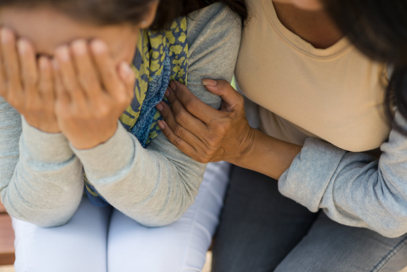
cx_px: 204
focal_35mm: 85
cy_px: 136
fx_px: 961
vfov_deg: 16.1
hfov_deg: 23.9
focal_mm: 85
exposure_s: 1/500
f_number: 2.2
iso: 200
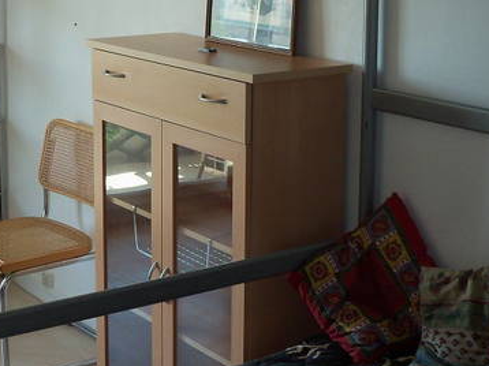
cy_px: 64
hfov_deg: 25.8
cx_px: 148
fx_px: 1059
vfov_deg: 19.4
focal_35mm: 75
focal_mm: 5.7
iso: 100
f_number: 2.9
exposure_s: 1/30
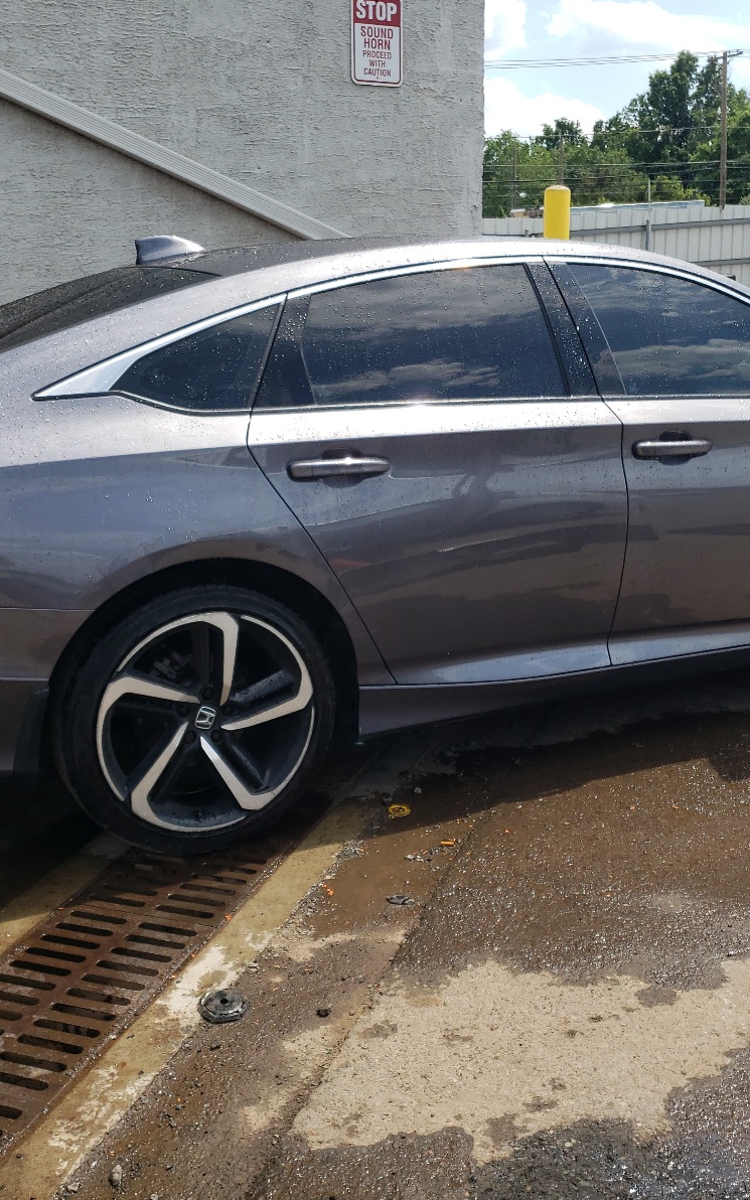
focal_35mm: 37
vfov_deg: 52.7
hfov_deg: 34.4
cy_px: 599
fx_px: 1210
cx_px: 394
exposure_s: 1/2500
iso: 50
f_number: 1.5
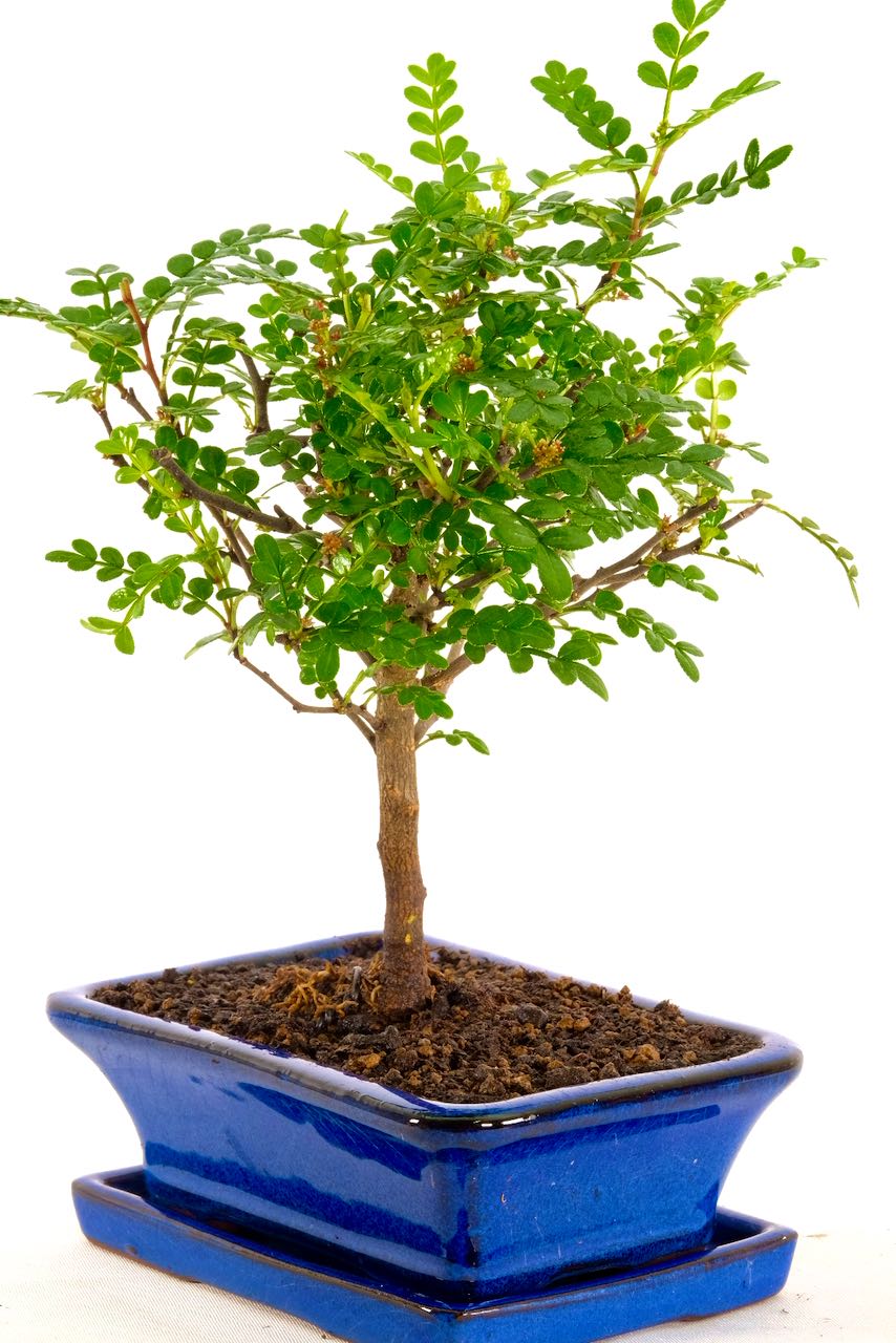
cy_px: 672
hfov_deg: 11.4
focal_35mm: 120
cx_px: 448
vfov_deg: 17.1
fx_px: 4477
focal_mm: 80
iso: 1600
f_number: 16
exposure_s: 1/30
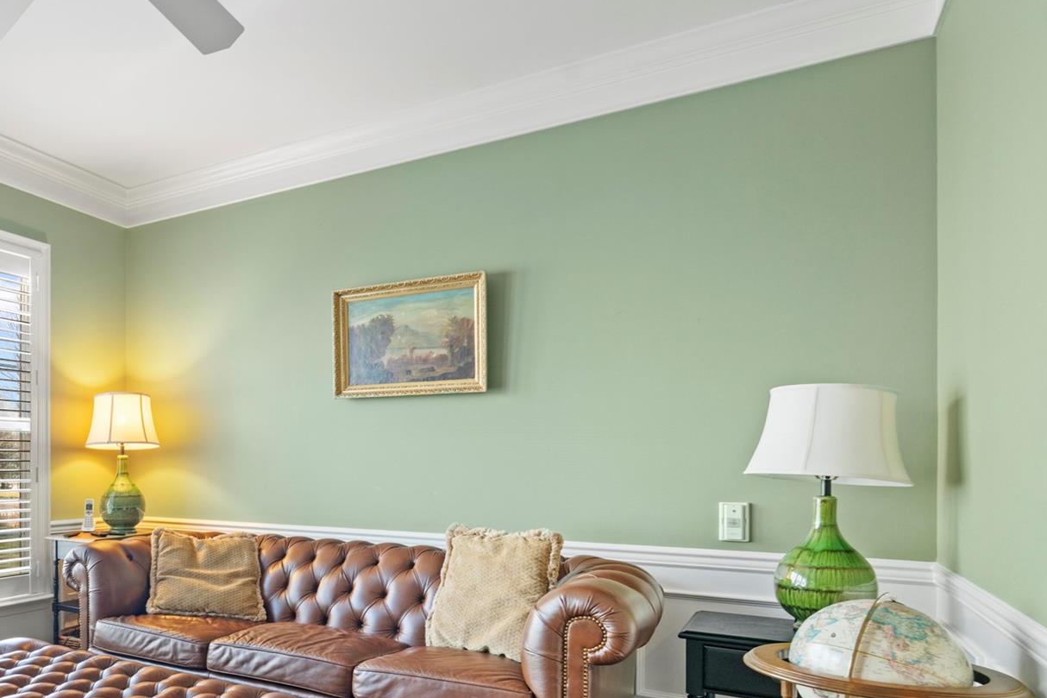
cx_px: 179
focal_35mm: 27
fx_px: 785
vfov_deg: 47.2
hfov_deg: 60.7
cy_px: 462
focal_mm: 16
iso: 800
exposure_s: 1
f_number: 7.1
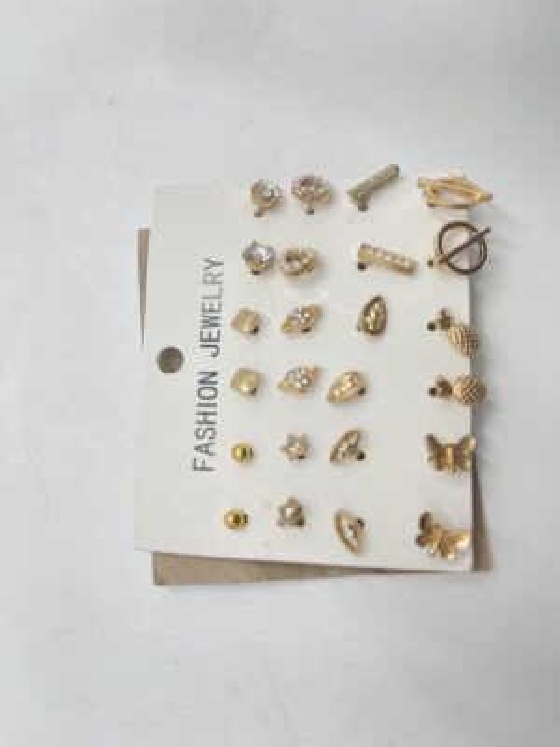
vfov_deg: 69.4
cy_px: 374
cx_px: 280
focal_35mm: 25
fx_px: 539
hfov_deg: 54.9
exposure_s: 1/184
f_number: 1.6
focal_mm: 5.1
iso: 40
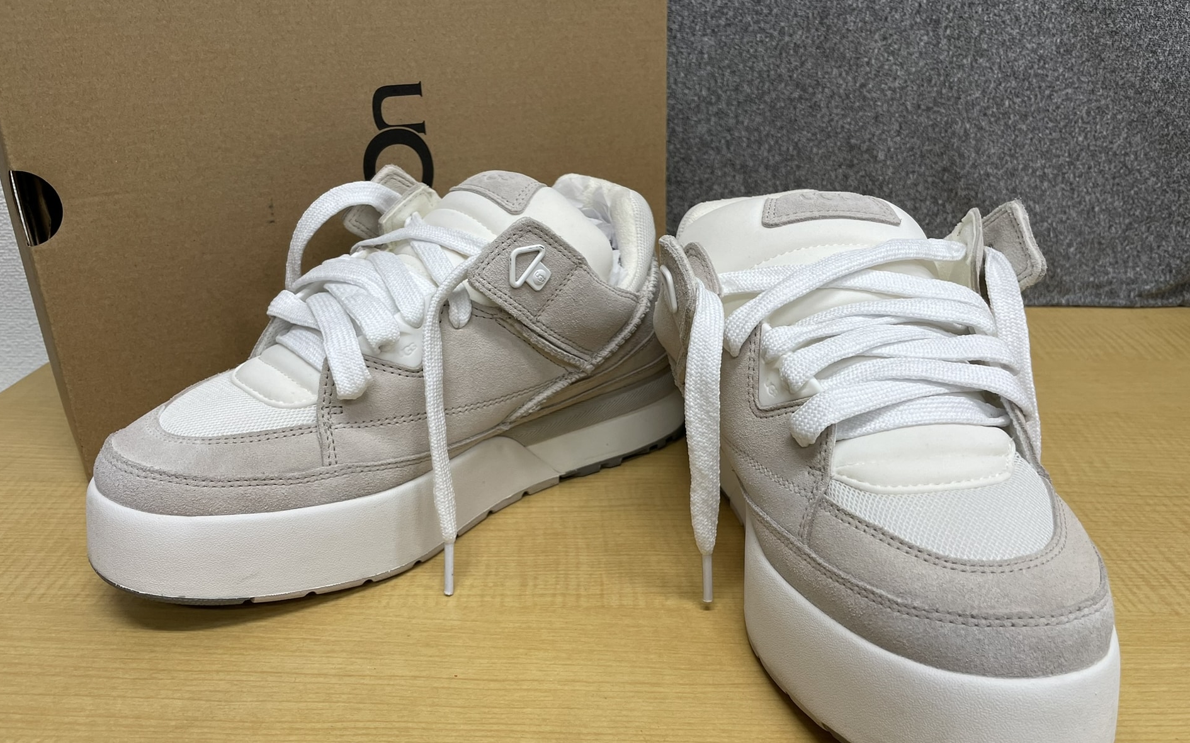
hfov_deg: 66.5
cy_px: 397
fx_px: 908
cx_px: 598
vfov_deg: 44.5
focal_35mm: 28
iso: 80
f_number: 1.6
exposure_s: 1/121
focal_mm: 4.2
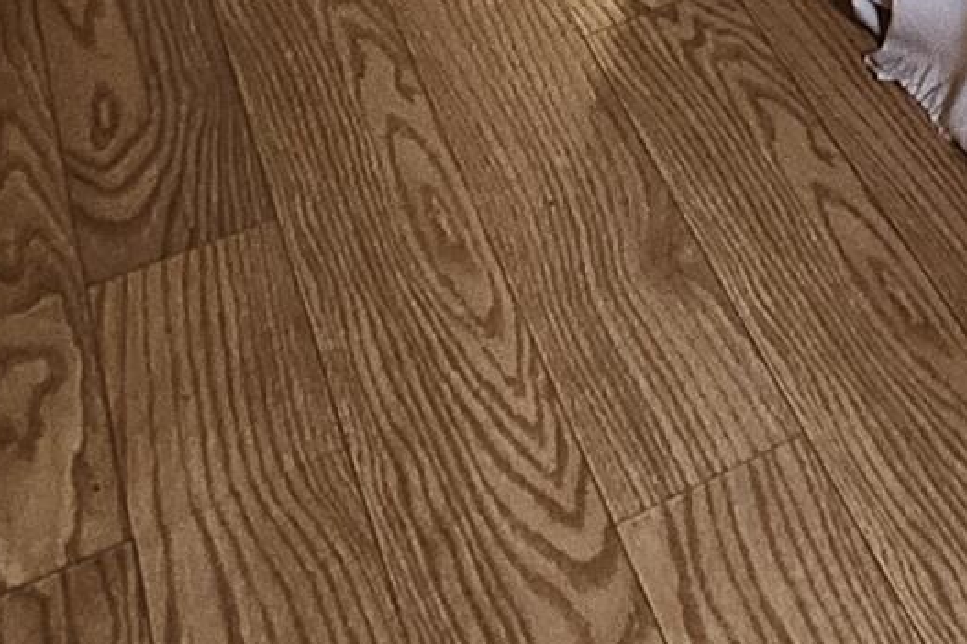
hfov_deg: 22.8
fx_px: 2068
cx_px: 1323
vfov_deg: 13.0
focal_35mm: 77
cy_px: -949
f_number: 2.2
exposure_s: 1/60
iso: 200
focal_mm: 1.74
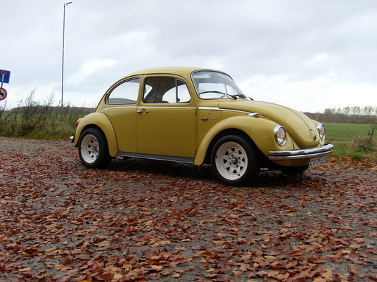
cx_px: 190
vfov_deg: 36.8
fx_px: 424
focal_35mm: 39
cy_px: 144
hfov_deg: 47.9
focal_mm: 6.3
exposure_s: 1/350
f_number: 3
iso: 80
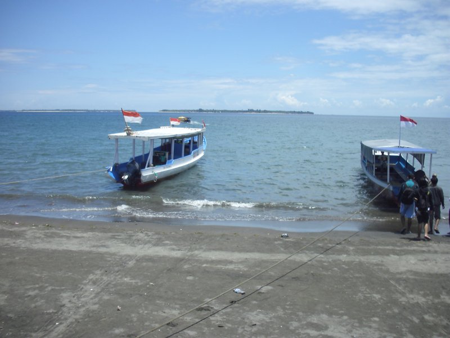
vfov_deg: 37.7
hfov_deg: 49.0
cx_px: 225
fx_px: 494
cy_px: 169
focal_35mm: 38
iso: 100
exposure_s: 1/320
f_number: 8
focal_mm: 6.2
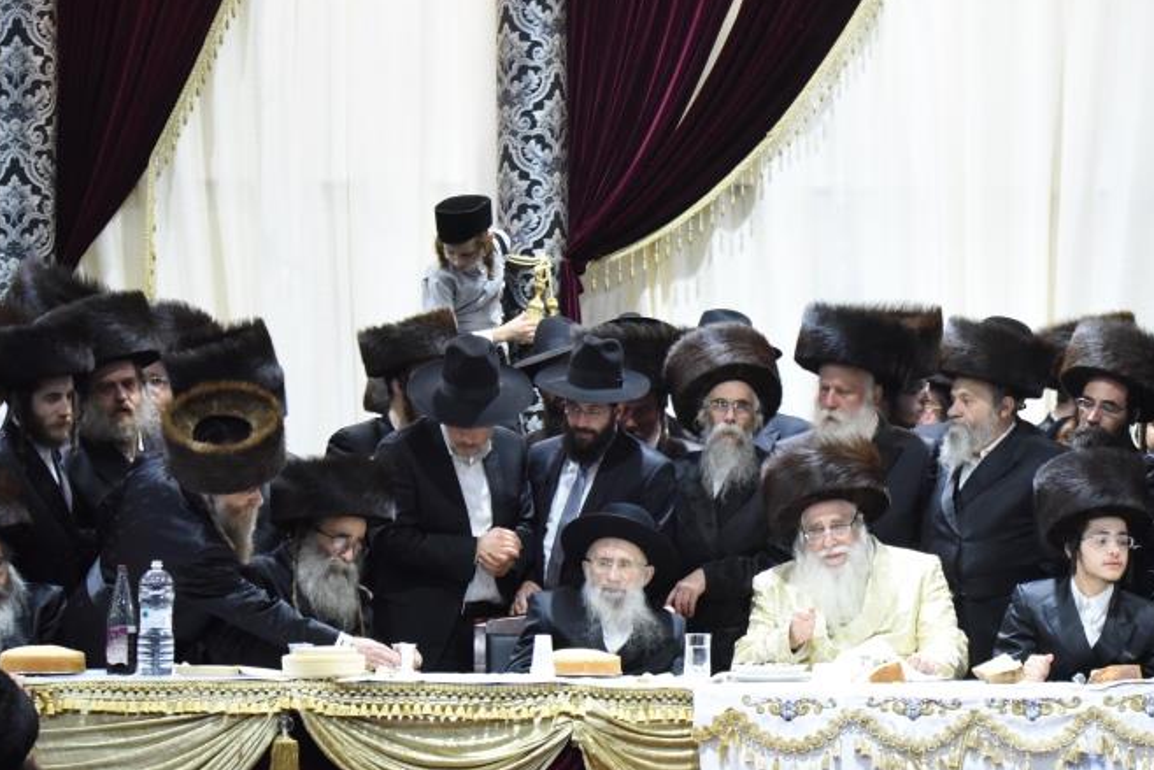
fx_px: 7983
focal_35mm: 249
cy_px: 504
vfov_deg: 5.5
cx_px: 794
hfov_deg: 8.3
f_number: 8
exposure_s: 1/125
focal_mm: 160
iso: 4000
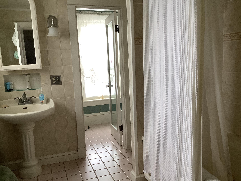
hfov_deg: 58.4
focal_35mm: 31
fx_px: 216
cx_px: 120
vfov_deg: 45.4
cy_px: 90
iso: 100
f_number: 2.4
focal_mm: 3.3
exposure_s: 1/50
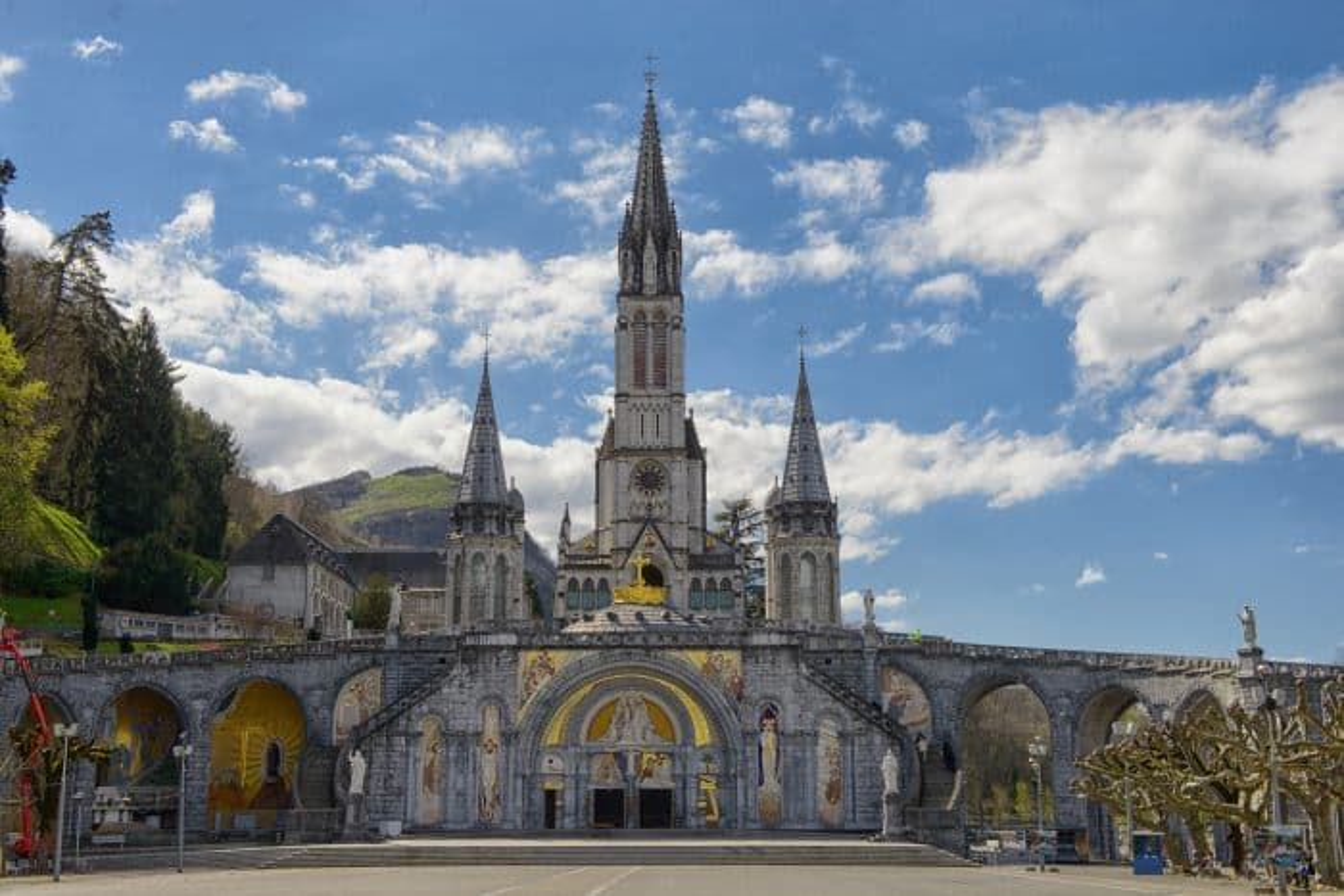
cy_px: 448
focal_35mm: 48
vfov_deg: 28.1
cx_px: 672
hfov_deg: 41.1
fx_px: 1792
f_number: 9
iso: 125
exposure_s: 1/500
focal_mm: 48
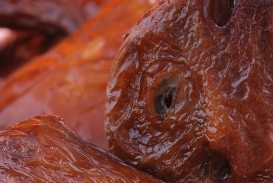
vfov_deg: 2.2
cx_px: 72
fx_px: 4767
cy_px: 169
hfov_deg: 3.3
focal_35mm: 628
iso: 100
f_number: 11
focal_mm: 95
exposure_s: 1/160
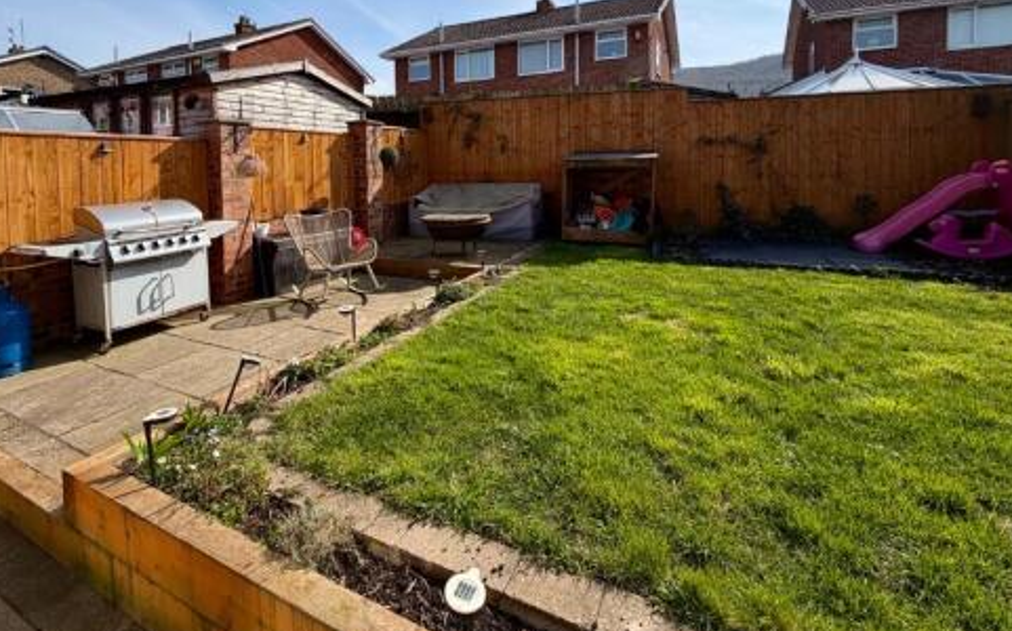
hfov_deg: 91.0
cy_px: 180
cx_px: 468
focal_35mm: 18
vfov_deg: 62.2
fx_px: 496
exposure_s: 1/1235
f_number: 2.2
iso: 25
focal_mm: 2.22
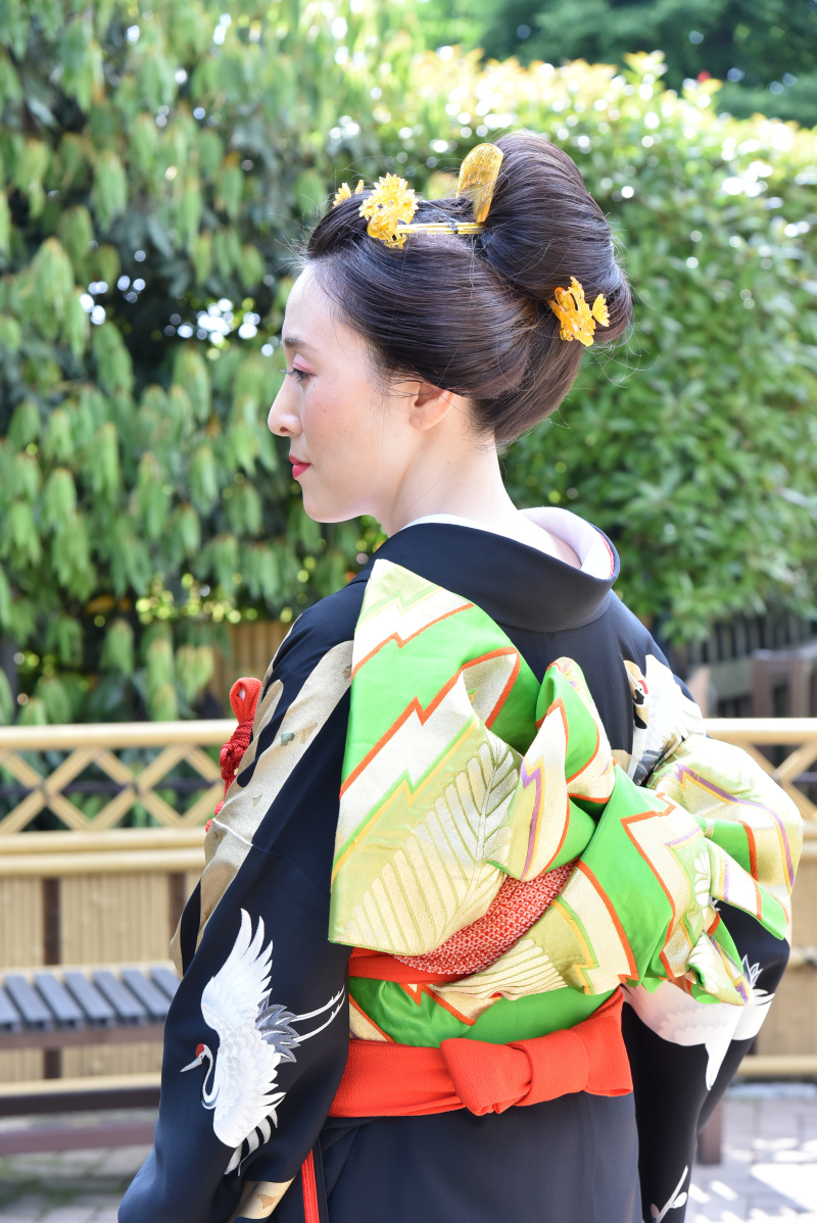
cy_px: 612
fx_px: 2550
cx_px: 408
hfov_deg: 18.2
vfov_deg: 27.0
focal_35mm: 75
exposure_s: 1/320
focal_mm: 75
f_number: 5.6
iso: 1000
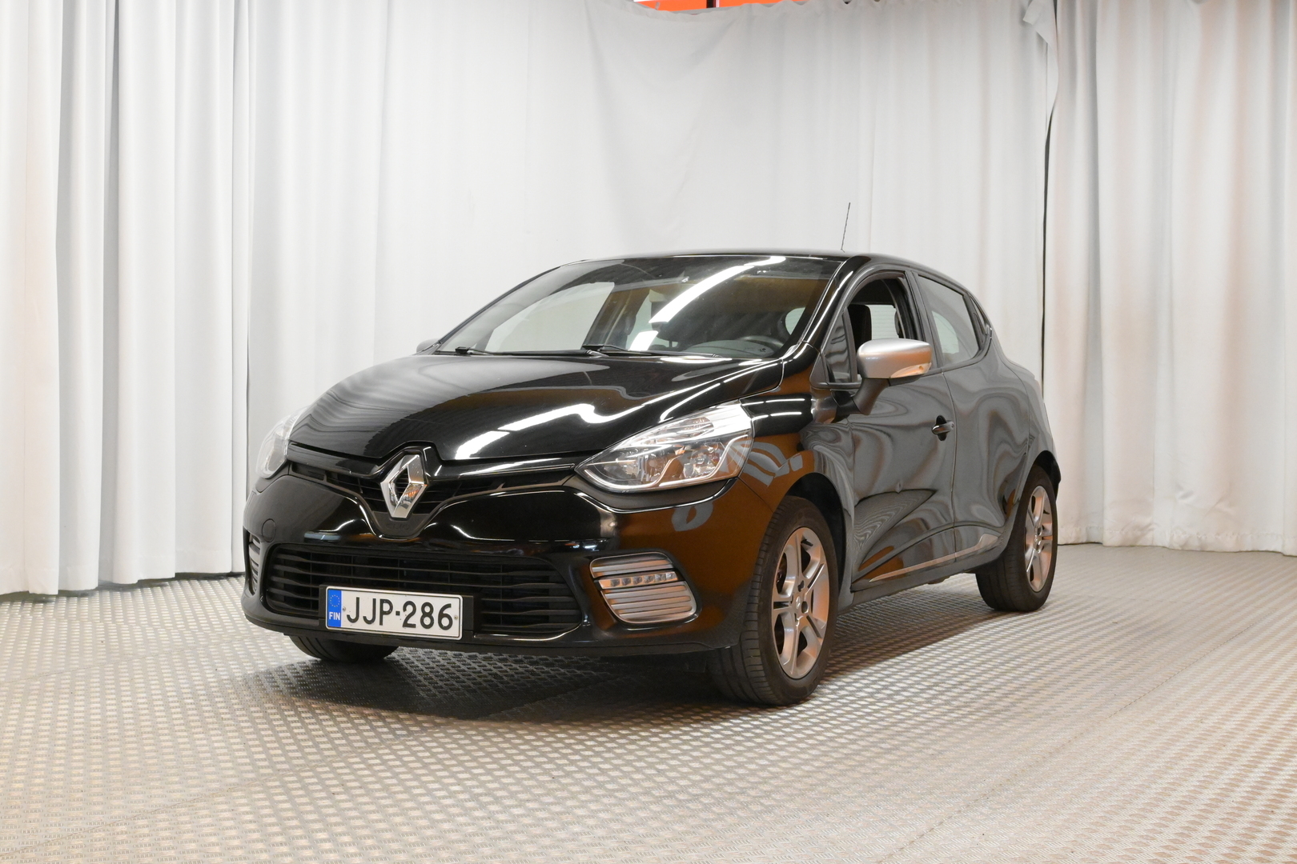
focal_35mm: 51
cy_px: 432
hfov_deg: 38.9
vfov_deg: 26.5
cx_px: 648
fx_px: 1837
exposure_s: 1/200
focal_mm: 34
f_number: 7.1
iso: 6400
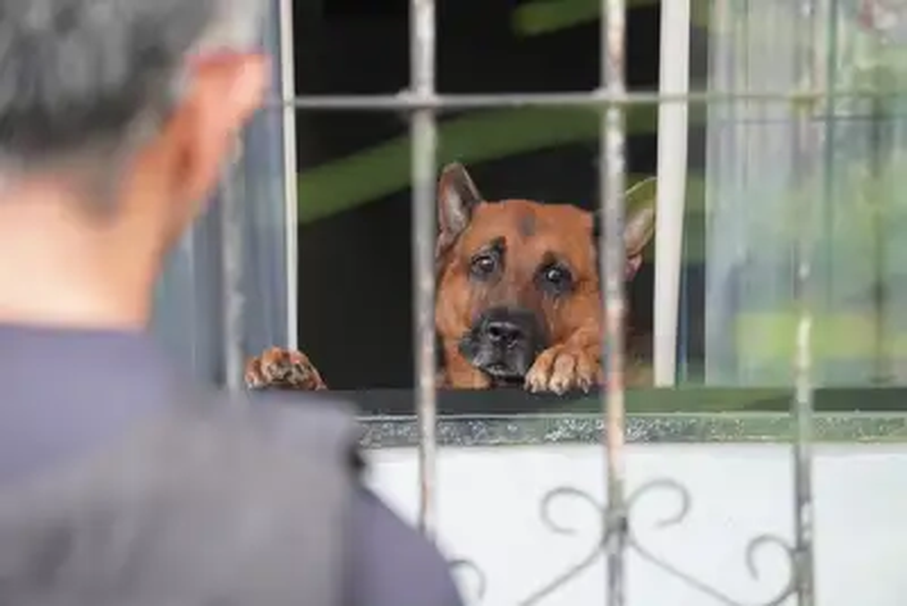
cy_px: 303
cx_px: 454
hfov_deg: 19.4
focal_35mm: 105
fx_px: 2646
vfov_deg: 13.1
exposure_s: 1/125
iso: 640
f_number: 2.8
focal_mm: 70
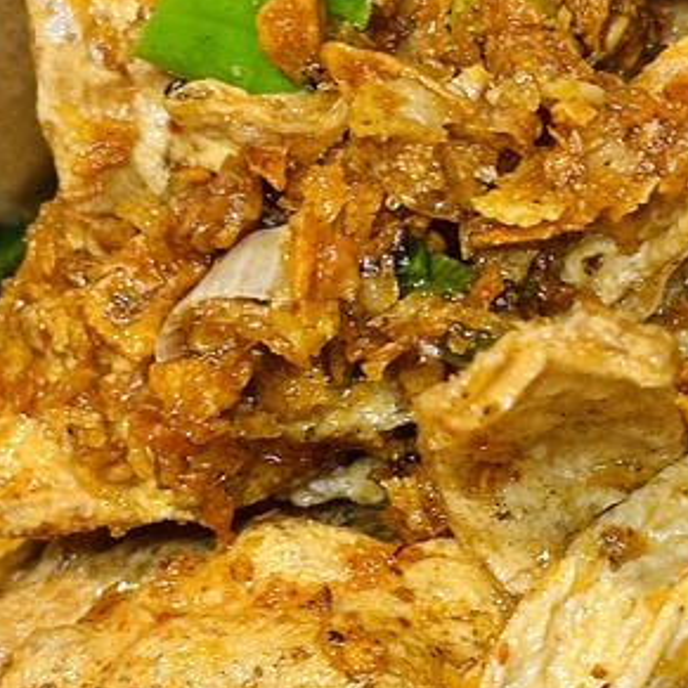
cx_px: 508
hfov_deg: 10.0
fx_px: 3935
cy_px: 397
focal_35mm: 175
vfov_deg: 10.0
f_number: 1.78
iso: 100
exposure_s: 1/60
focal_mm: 6.86
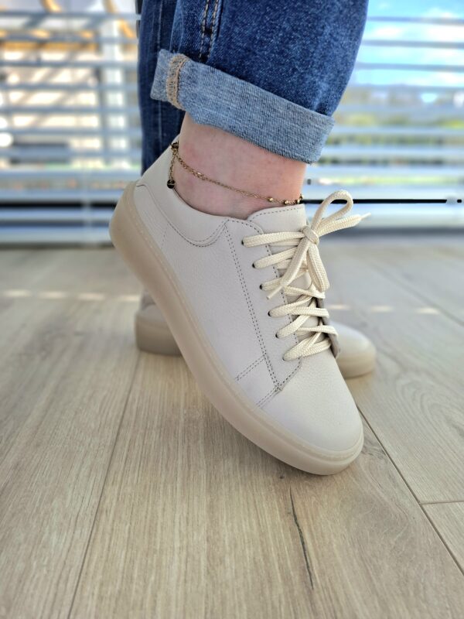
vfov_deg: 73.9
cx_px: 232
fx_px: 411
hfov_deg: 58.9
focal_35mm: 23
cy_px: 310
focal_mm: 5.54
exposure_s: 1/588
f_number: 1.8
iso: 50
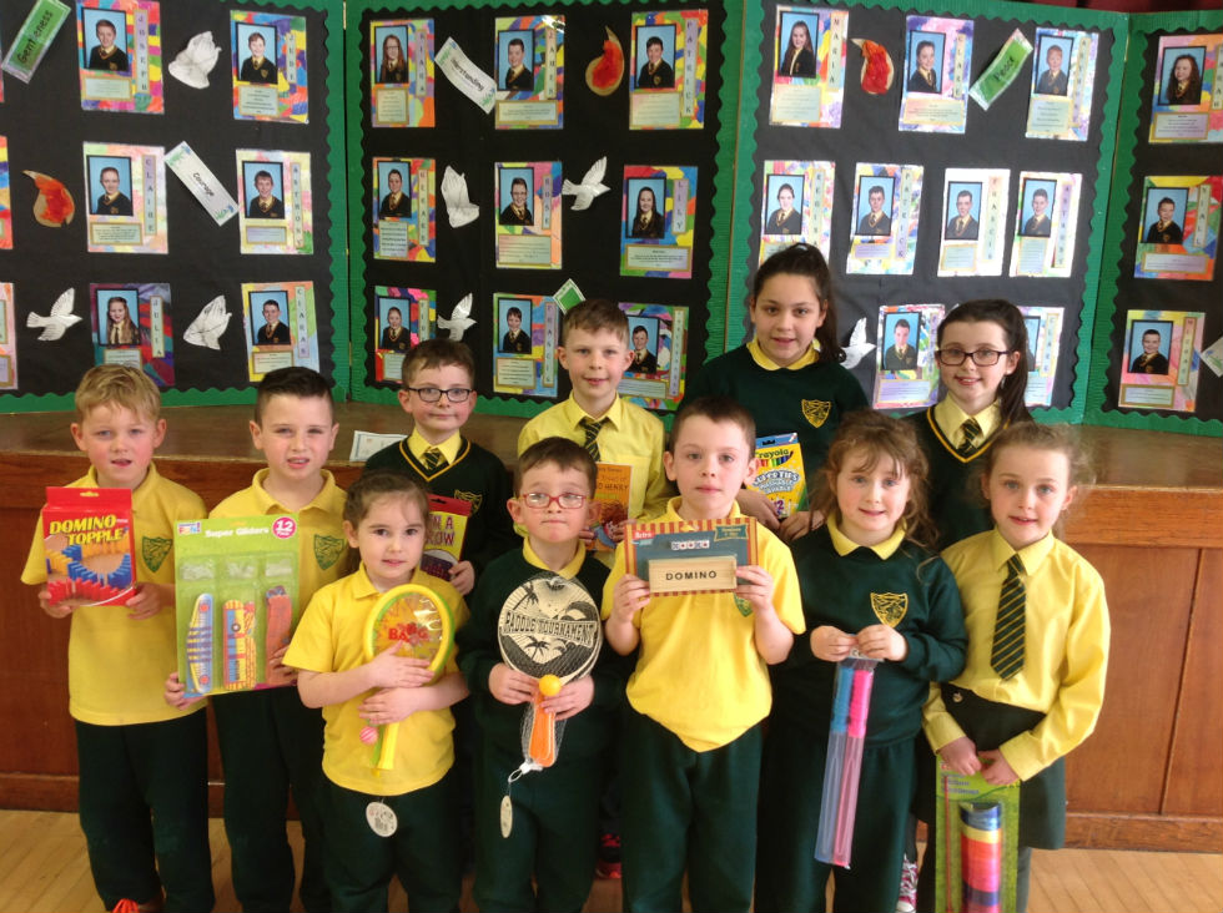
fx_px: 1235
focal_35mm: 35
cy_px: 456
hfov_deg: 52.7
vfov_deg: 40.6
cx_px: 612
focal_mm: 4.28
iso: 64
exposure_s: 1/40
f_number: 2.4
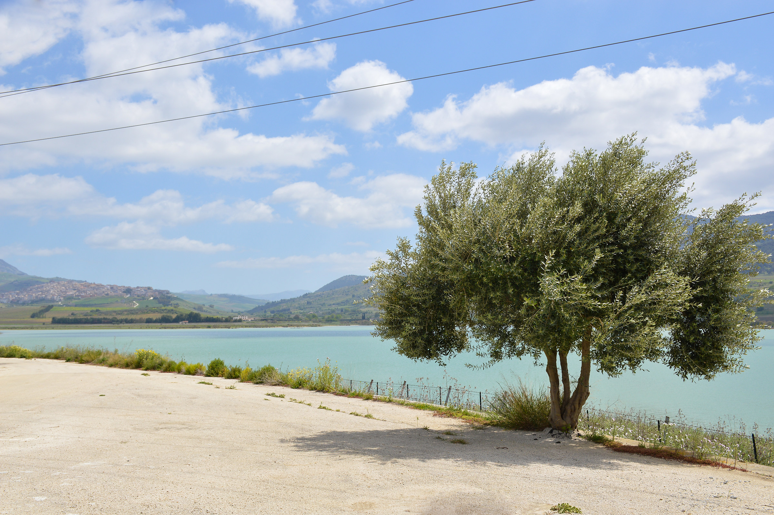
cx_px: 387
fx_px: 838
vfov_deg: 34.1
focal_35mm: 39
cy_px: 258
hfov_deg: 49.6
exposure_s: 1/320
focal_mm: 26
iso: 100
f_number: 9
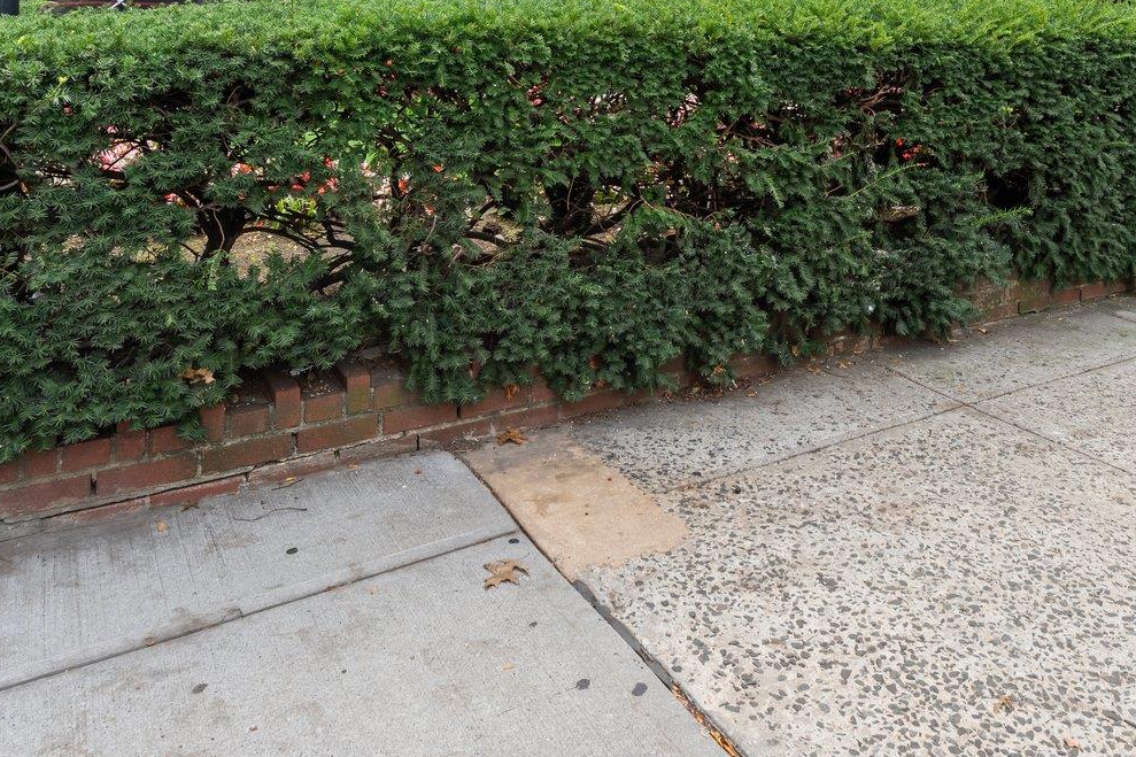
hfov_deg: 63.1
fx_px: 915
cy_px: 4
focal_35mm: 29
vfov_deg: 39.7
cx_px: 686
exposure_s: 1/30
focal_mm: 14
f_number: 10
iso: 200
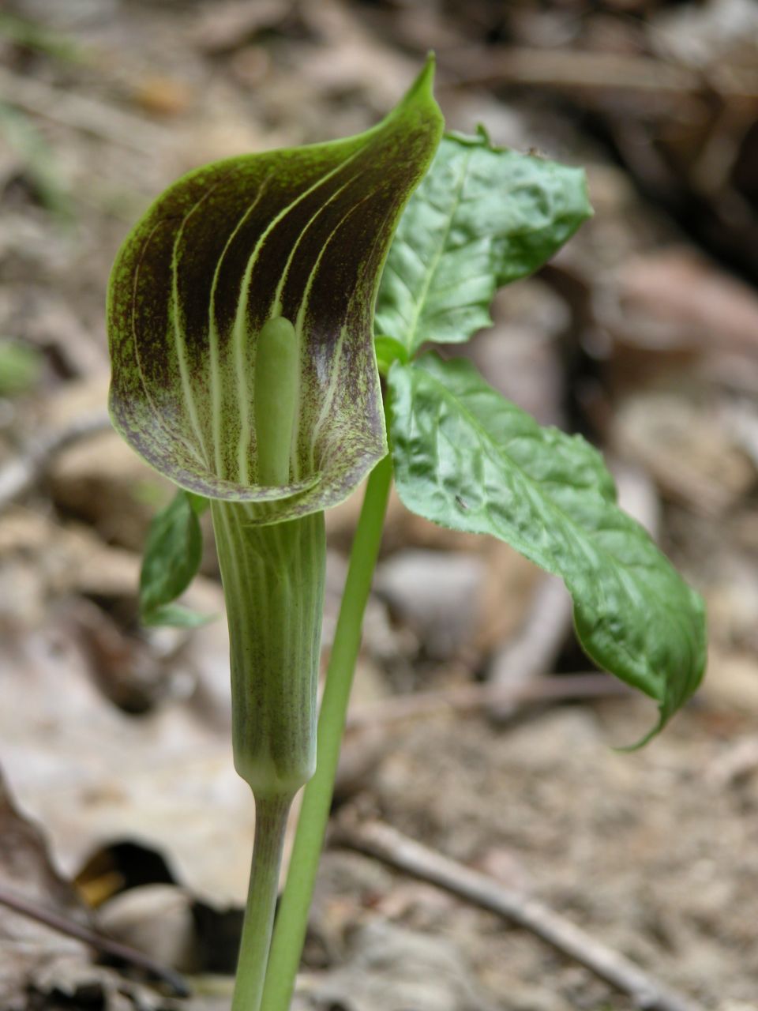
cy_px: 506
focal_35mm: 223
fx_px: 6511
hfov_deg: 6.7
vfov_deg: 8.9
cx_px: 379
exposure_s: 1/13.9
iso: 100
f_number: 4.1
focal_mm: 56.7
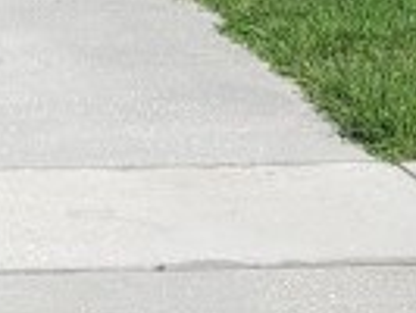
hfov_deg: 10.2
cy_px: -304
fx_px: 2309
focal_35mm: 192
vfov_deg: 7.5
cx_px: -50
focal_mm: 7
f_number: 1.8
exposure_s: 1/1476
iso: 20
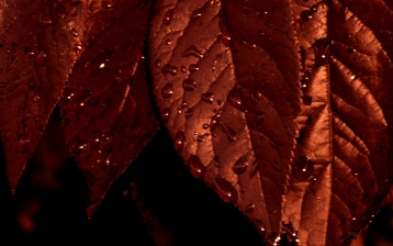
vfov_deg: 4.2
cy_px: -5
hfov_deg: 6.7
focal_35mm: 314
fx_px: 3364
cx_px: 243
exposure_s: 1/160
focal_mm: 92
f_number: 13
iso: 400
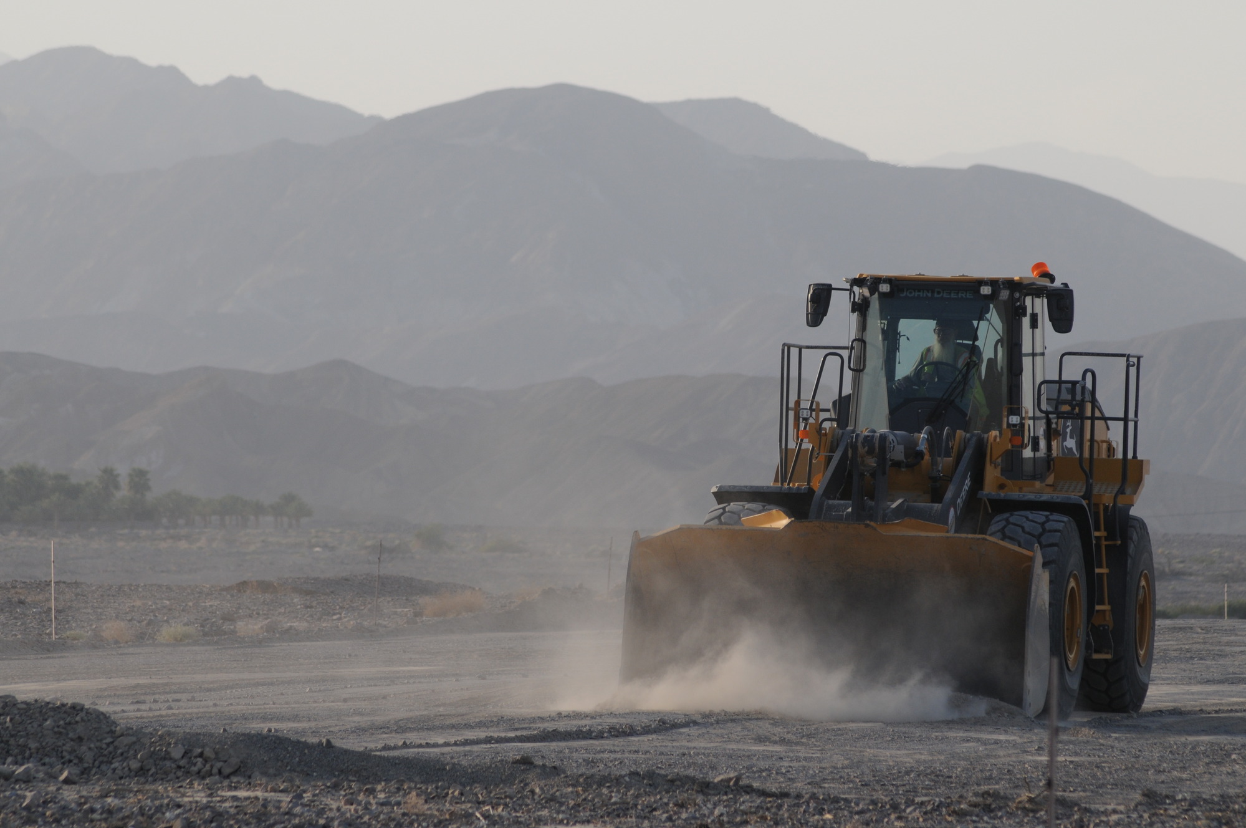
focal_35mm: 330
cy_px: 414
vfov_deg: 4.2
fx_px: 11408
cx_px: 623
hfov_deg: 6.3
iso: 250
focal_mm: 220
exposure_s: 1/500
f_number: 8
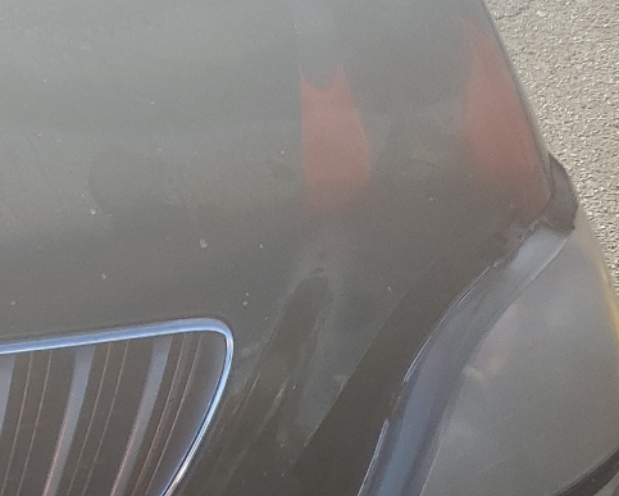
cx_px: -314
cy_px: 250
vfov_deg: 18.3
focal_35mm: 84
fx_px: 1540
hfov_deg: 19.7
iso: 50
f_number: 1.5
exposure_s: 1/1111
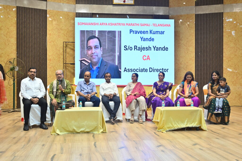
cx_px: 121
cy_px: 80
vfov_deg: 35.9
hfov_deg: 51.9
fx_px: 249
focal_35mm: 37
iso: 1000
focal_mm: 37
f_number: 4
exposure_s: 1/125
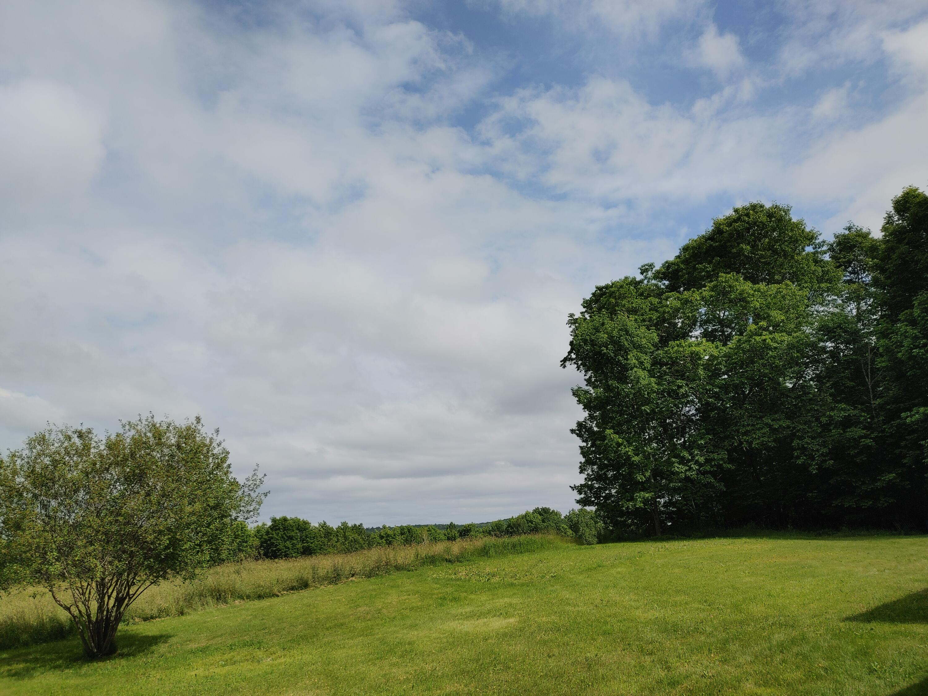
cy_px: 348
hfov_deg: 67.3
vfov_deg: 53.1
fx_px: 697
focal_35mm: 26
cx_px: 464
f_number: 1.8
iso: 50
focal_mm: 5.58
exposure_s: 1/5263
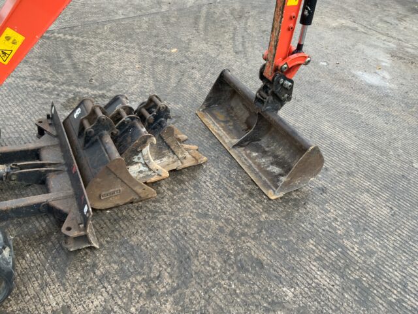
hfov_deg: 61.7
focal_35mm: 29
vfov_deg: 48.2
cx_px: 209
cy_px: 157
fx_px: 350
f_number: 1.8
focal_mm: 3
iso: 32
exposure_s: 1/122
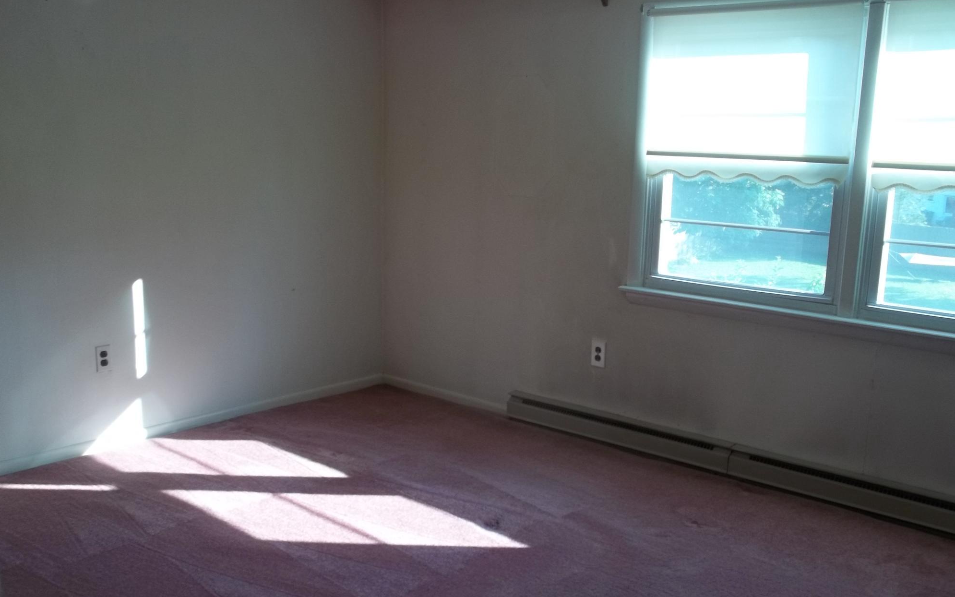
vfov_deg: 35.2
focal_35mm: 36
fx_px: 937
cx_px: 489
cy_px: 358
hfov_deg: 54.0
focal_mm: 5.9
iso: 64
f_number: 3.3
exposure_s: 1/60
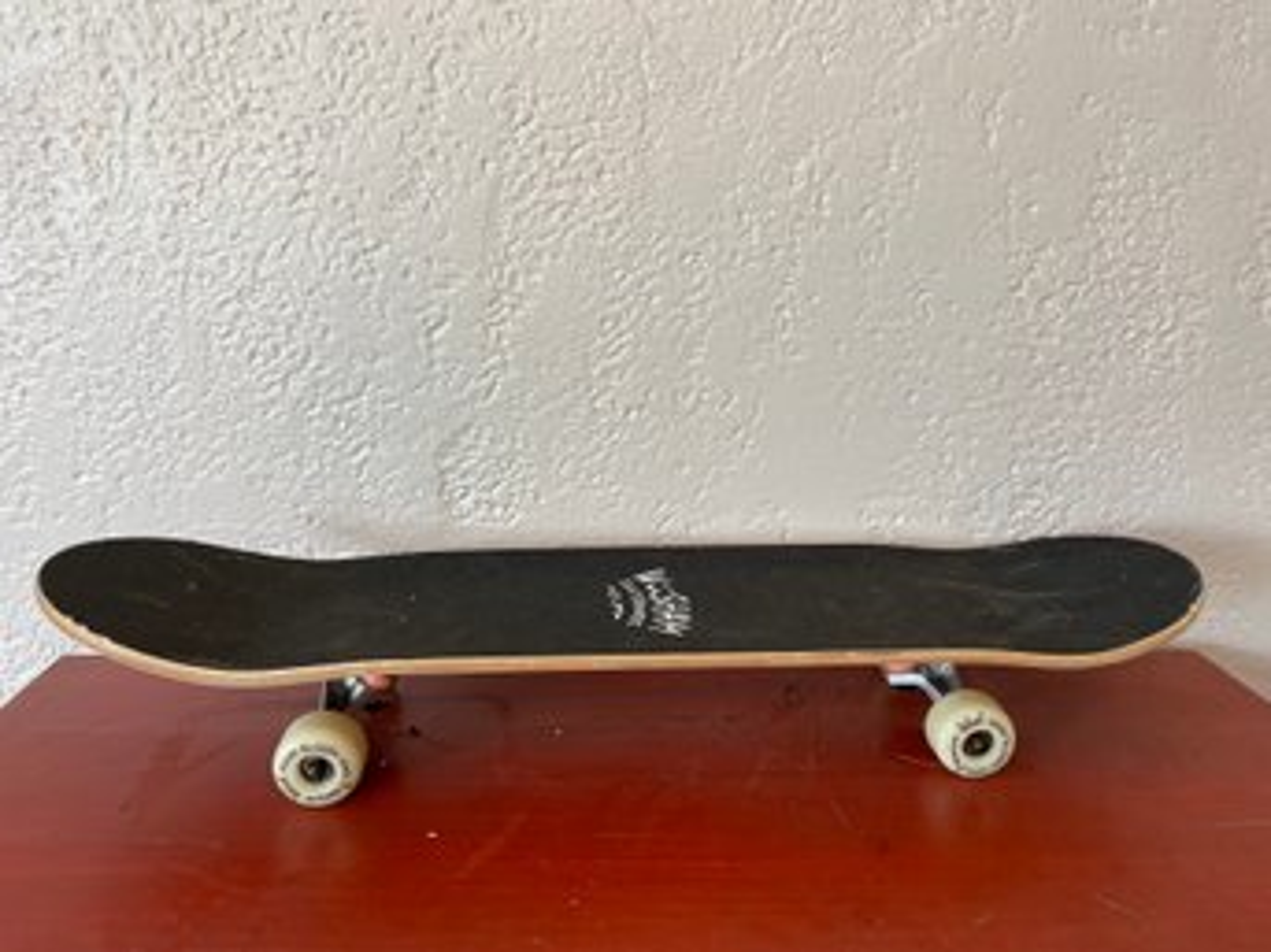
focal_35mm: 26
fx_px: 954
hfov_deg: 67.3
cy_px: 476
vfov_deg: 53.0
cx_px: 636
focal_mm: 4.2
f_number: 1.6
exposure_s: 1/60
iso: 64
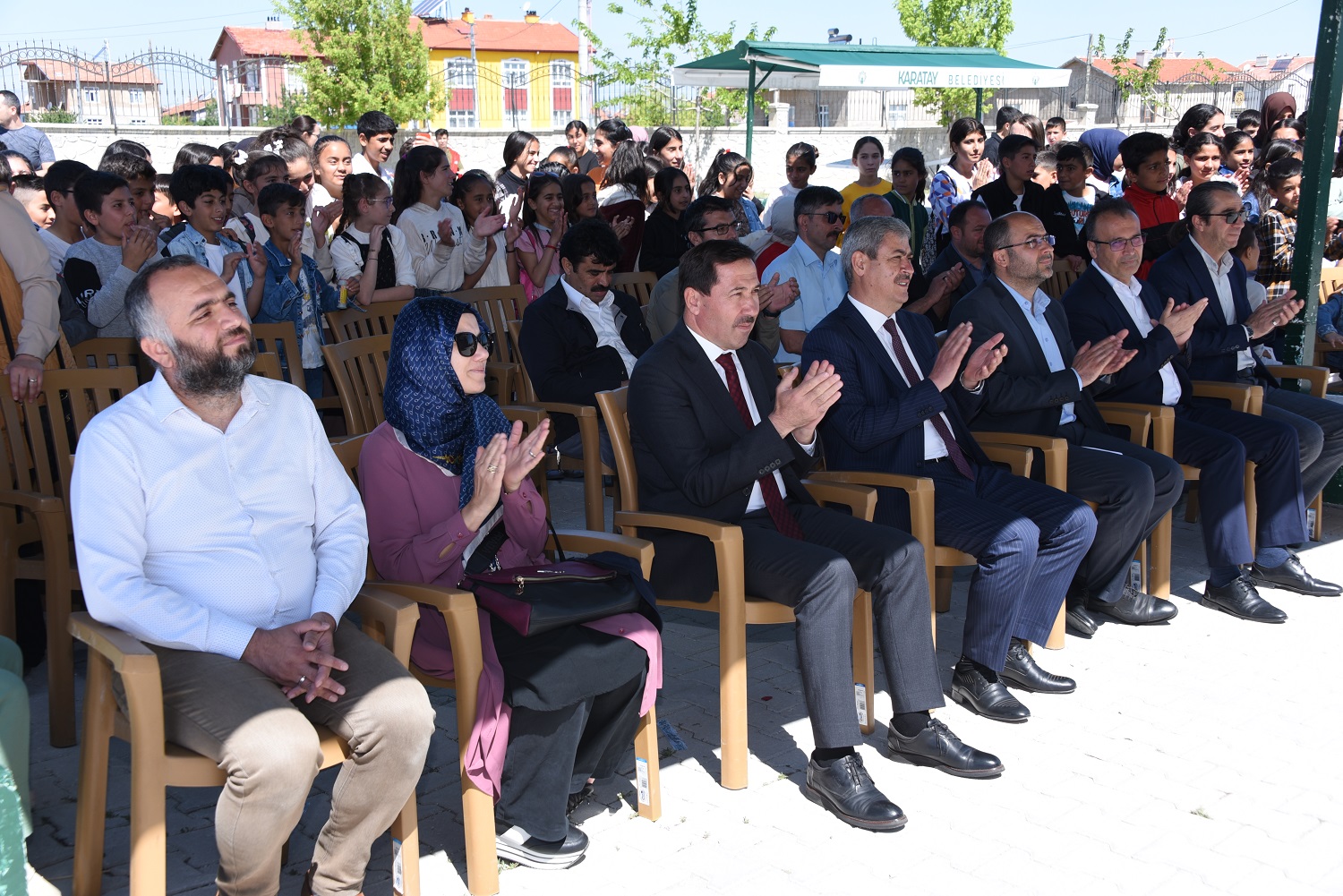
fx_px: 1567
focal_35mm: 42
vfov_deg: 31.9
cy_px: 448
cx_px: 672
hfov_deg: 46.4
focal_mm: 42
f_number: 7.1
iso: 160
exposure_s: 1/250
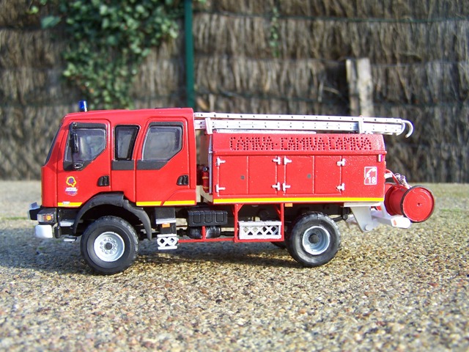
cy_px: 176
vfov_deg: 37.7
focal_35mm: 38
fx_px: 515
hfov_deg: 49.0
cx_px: 234
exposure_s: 1/250
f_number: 2.8
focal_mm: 6.3
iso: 80
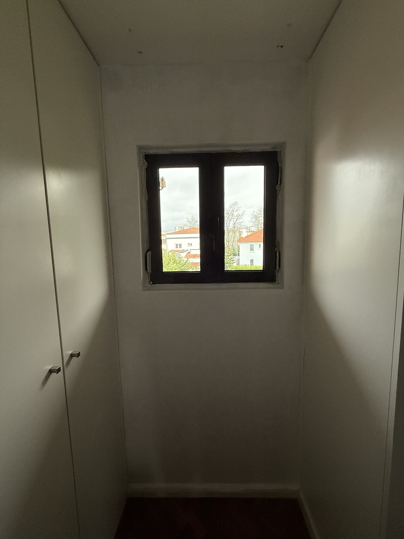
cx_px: 202
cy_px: 270
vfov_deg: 102.1
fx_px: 218
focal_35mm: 14
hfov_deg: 85.7
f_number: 2.2
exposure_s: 1/99
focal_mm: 2.22
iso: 160
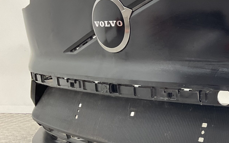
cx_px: 222
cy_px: 107
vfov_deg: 20.5
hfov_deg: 30.5
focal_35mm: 63
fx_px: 393
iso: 50
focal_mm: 3
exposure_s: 1/50
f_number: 1.8
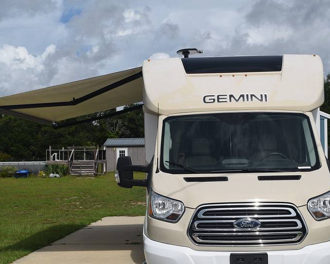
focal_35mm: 59
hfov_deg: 31.9
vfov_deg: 25.8
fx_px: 576
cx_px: 172
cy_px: 160
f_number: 16
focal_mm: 28
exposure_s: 1/200
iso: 100
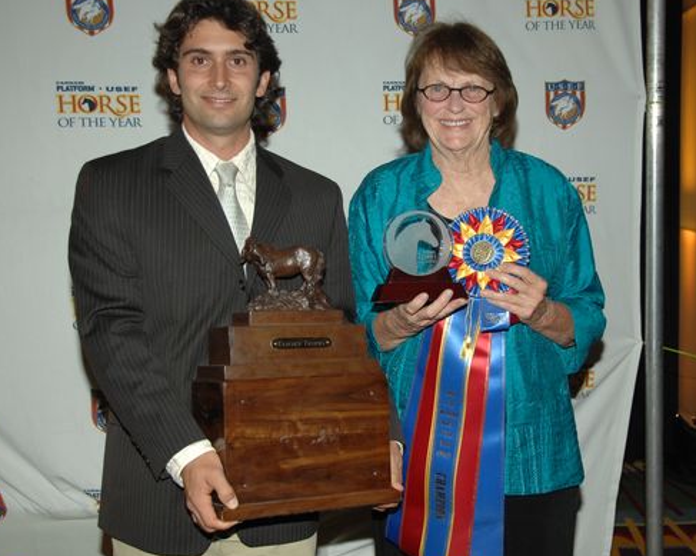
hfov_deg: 34.9
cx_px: 394
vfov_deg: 28.3
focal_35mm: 54
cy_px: 281
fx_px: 1104
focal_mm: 29
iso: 400
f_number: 4
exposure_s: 1/125
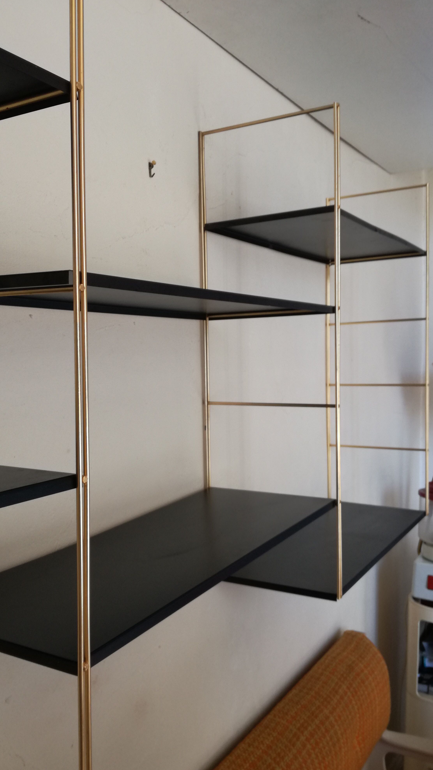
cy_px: 403
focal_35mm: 31
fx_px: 633
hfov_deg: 37.7
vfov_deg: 62.6
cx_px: 179
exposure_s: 1/50
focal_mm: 3.79
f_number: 2
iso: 80
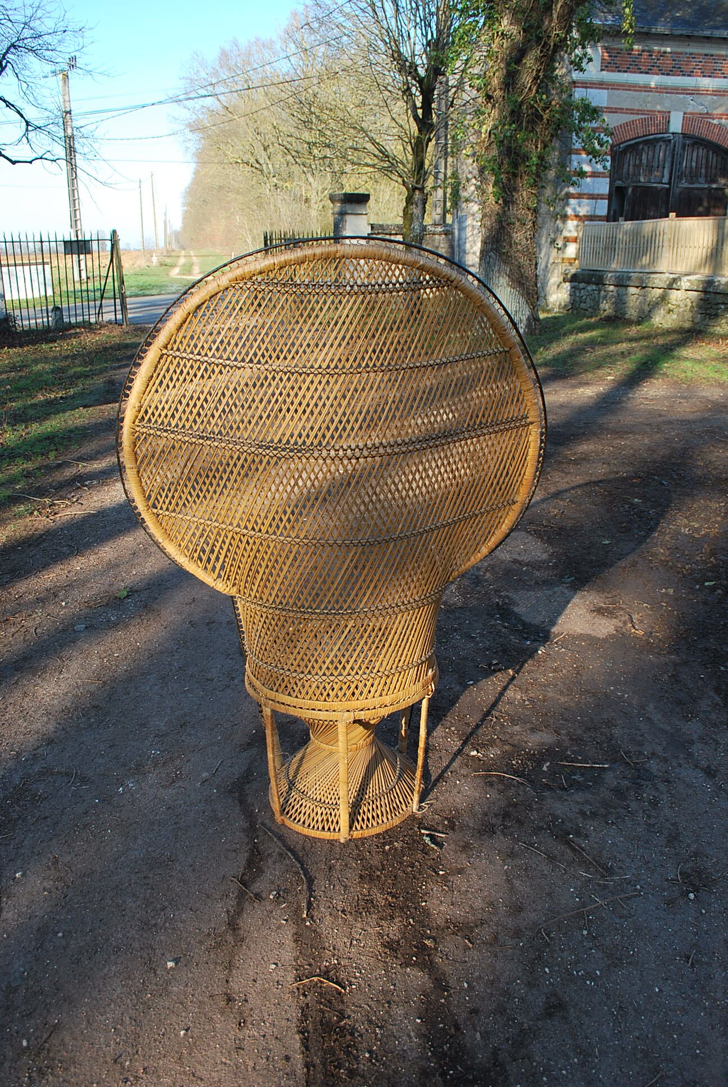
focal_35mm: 27
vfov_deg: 67.3
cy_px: 544
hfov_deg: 48.0
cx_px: 364
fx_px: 817
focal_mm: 18
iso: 125
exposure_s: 1/125
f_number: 5.6
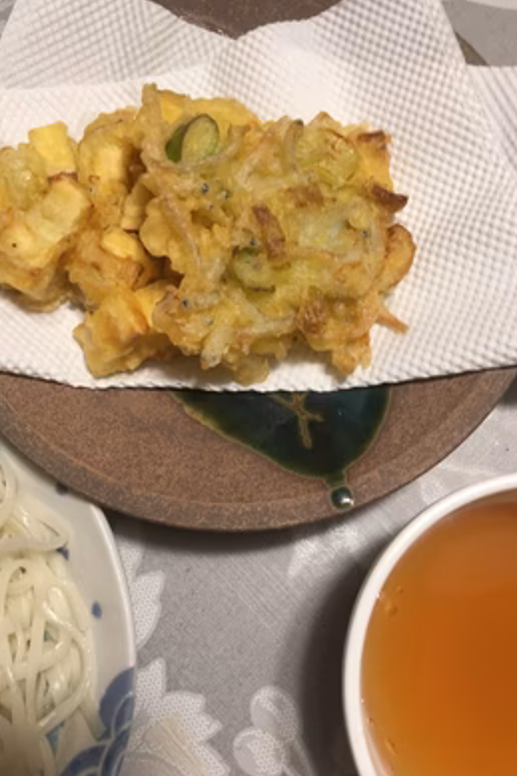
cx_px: 242
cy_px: 391
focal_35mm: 31
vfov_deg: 60.3
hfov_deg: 42.3
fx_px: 668
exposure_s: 1/33
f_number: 2.2
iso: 80
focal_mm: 4.15
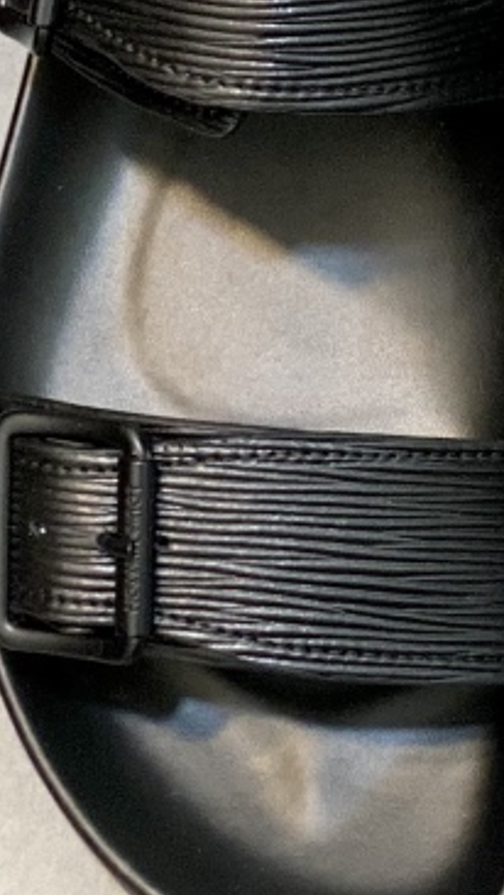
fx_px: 5296
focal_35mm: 223
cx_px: 528
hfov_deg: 5.4
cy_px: 367
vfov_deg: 9.7
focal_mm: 6
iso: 200
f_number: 2
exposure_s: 1/100
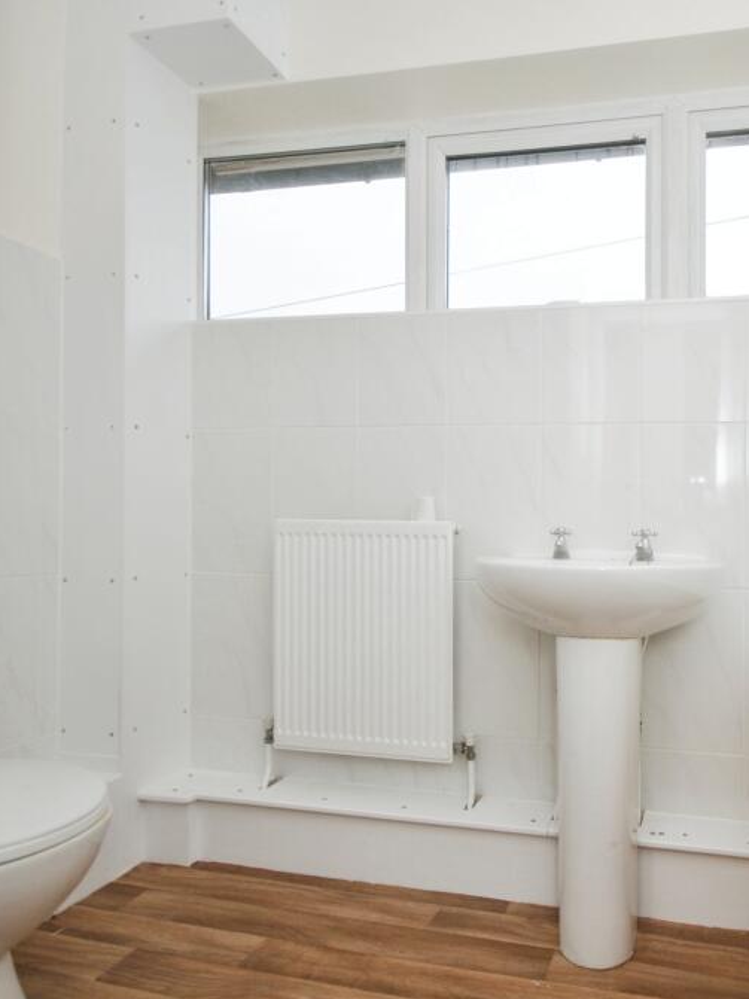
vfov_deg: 76.4
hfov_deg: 57.8
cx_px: 566
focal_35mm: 22
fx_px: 635
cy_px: 505
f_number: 5
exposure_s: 1/60
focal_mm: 10
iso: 200
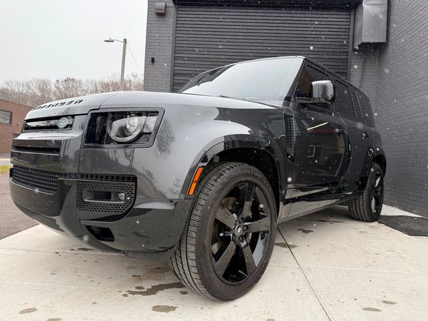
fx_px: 297
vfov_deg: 56.8
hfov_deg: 71.6
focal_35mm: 24
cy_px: 160
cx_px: 214
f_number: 1.78
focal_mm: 6.76
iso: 100
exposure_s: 1/296
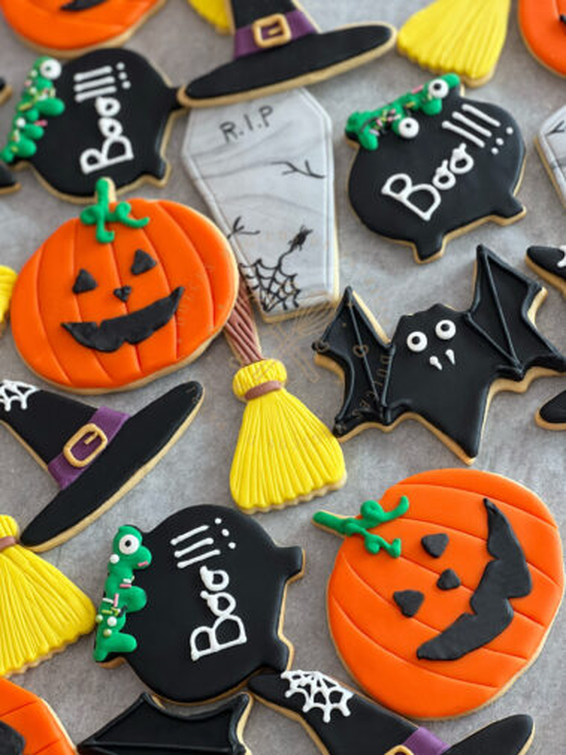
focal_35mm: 77
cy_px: 378
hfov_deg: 19.1
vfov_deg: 25.3
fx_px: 1678
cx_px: 283
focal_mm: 9
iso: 125
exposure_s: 1/121
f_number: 2.8
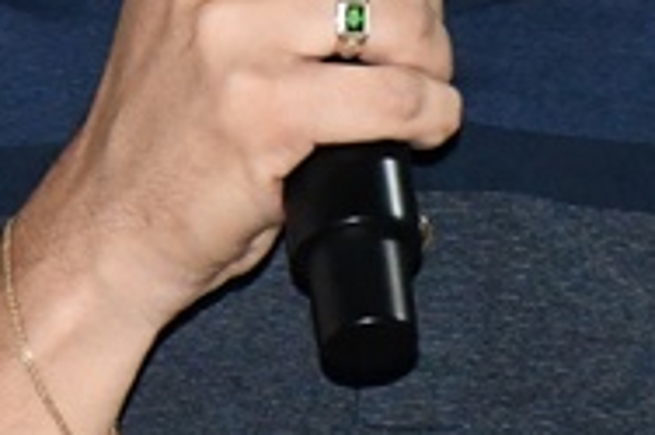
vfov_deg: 1.6
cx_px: 87
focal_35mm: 856
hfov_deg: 2.4
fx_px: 15560
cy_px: -280
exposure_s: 1/160
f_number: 5.6
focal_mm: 105
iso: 6400
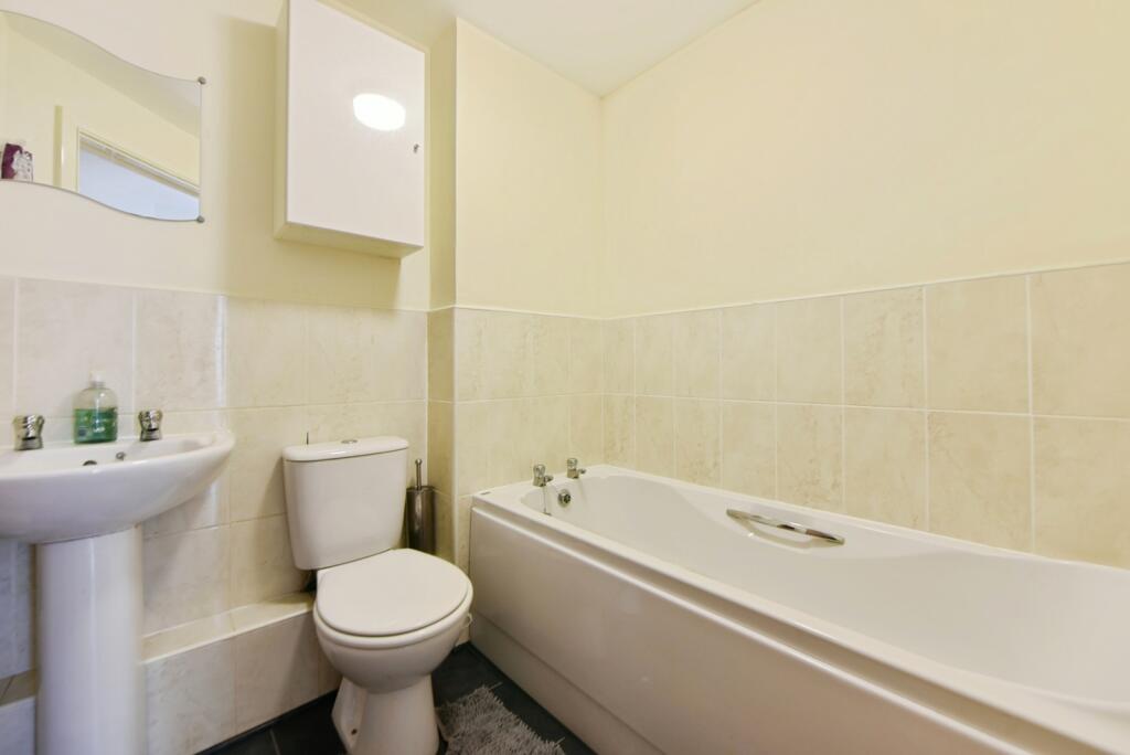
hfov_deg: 104.2
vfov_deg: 81.3
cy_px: 378
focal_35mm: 14
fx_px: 440
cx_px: 565
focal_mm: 14
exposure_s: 1/15
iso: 1000
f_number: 6.3
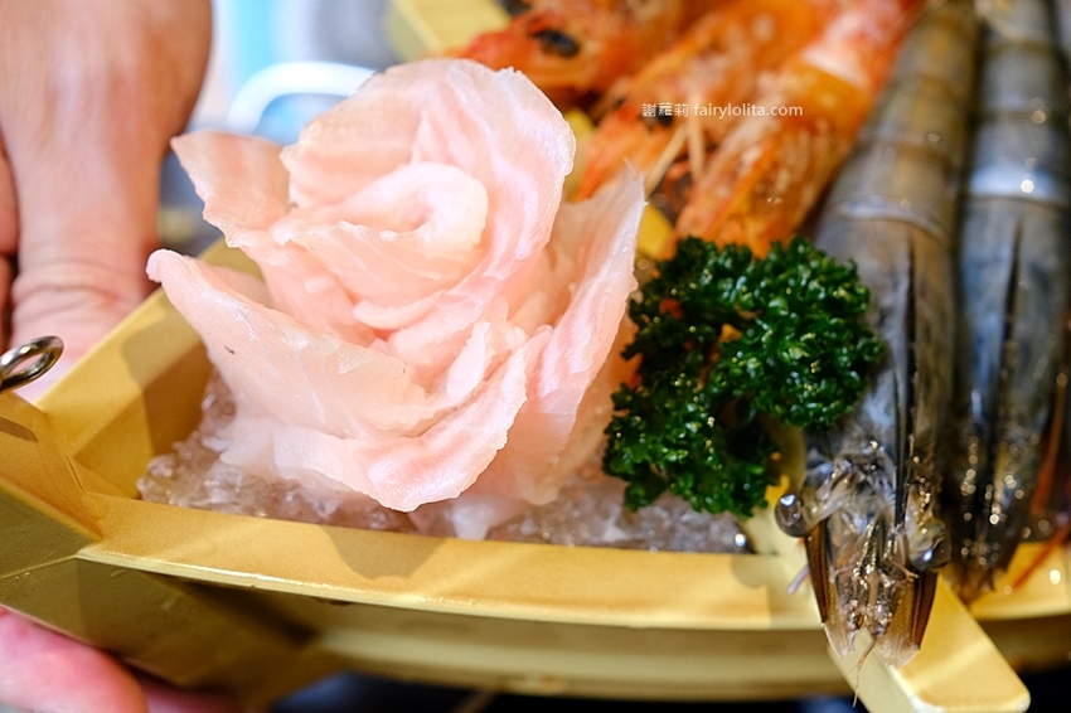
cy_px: 356
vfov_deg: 37.8
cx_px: 536
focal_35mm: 35
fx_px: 1041
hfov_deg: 54.5
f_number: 3.6
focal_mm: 23
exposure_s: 1/120
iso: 1000
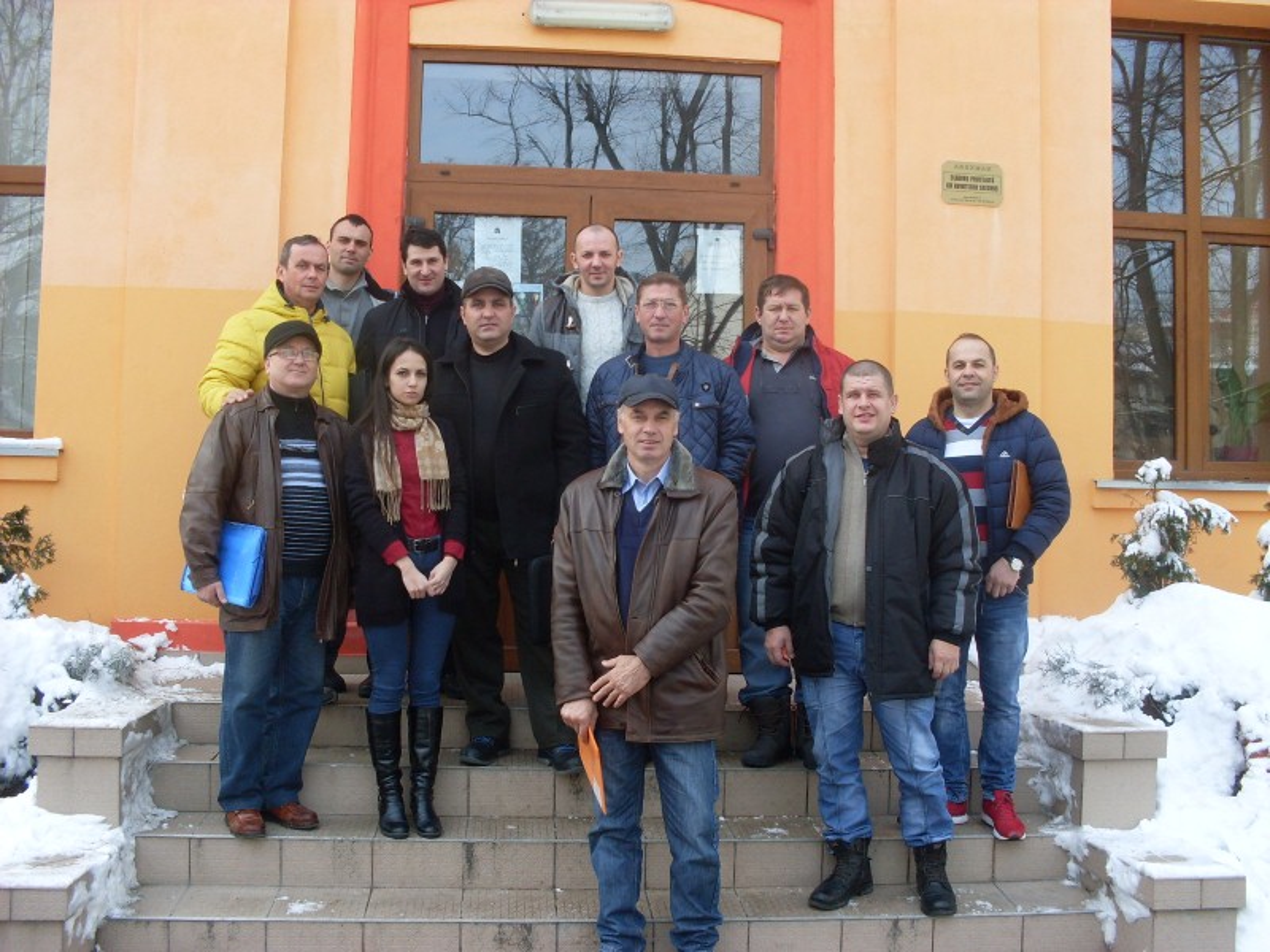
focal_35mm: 38
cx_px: 635
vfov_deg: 37.7
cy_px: 476
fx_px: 1394
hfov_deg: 49.0
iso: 80
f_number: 2.8
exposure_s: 1/250
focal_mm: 6.3
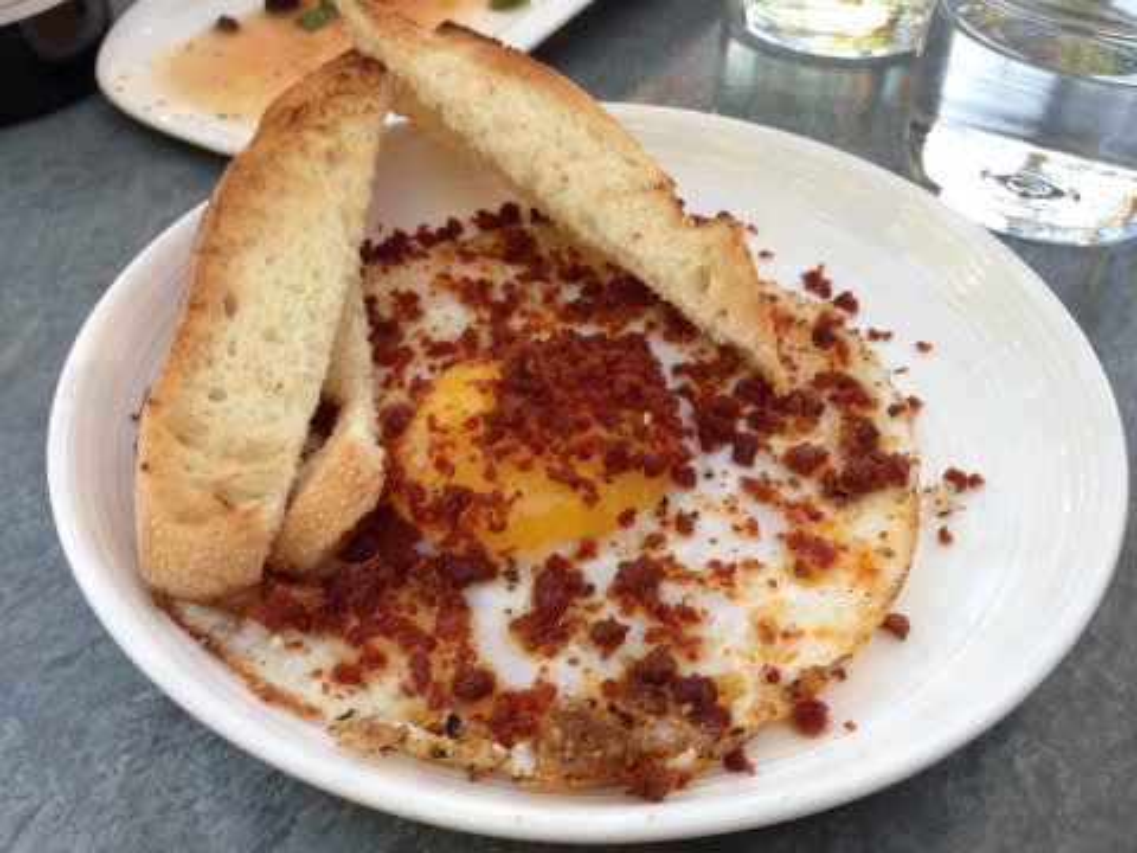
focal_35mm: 33
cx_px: 568
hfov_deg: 55.4
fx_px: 1084
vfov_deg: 42.9
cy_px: 426
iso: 50
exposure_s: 1/30
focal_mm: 4.12
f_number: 2.4
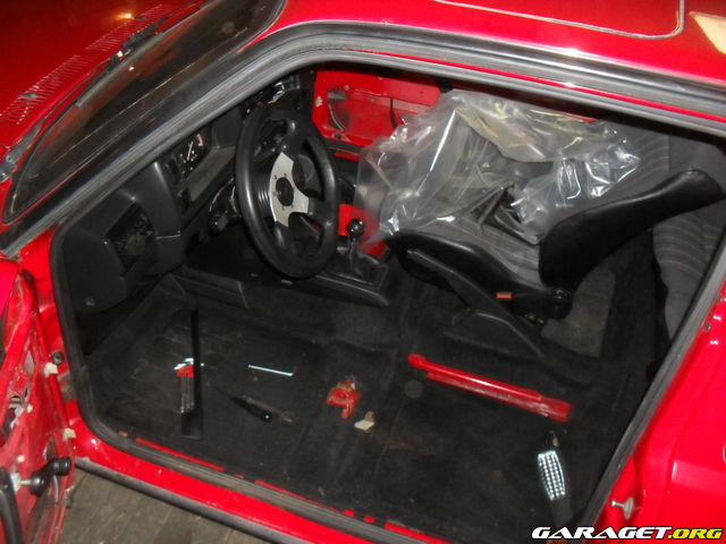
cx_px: 363
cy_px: 272
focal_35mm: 35
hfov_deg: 52.6
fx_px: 734
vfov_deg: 40.7
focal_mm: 6.3
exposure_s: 1/45
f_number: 3.2
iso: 320
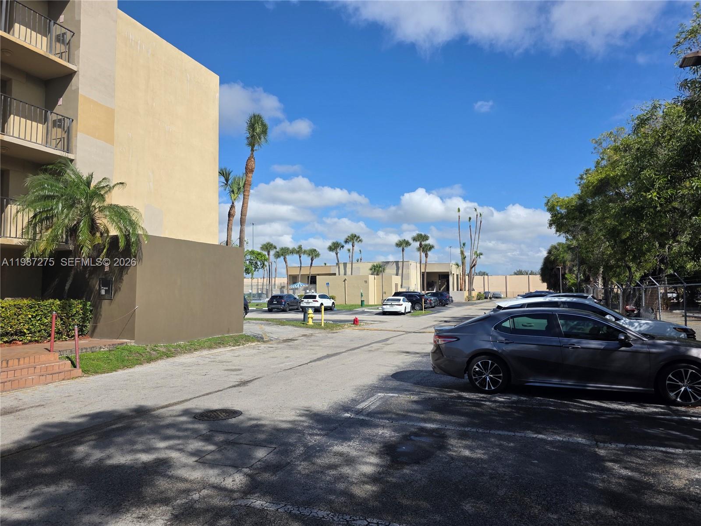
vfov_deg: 58.9
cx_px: 350
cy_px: 263
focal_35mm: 23
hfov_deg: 73.9
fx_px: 466
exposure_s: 1/7626
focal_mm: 6.3
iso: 80
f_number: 1.7
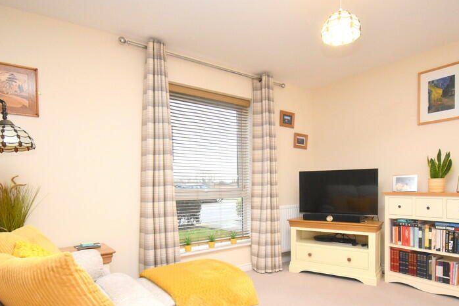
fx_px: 281
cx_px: 258
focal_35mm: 22
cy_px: 202
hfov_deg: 78.2
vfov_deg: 56.2
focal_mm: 10
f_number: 4.5
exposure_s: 1/125
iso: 1600
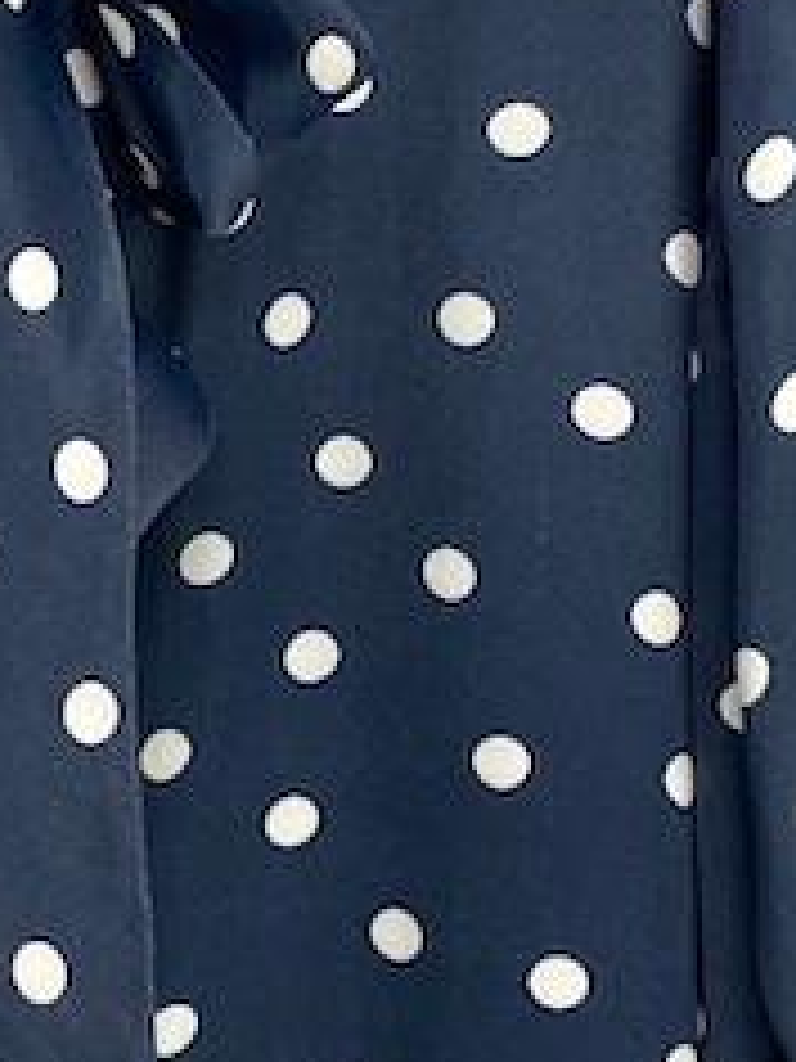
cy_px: 488
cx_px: -99
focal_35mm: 108
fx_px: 3311
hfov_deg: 13.4
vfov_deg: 18.2
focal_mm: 4.25
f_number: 1.8
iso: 125
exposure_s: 1/100
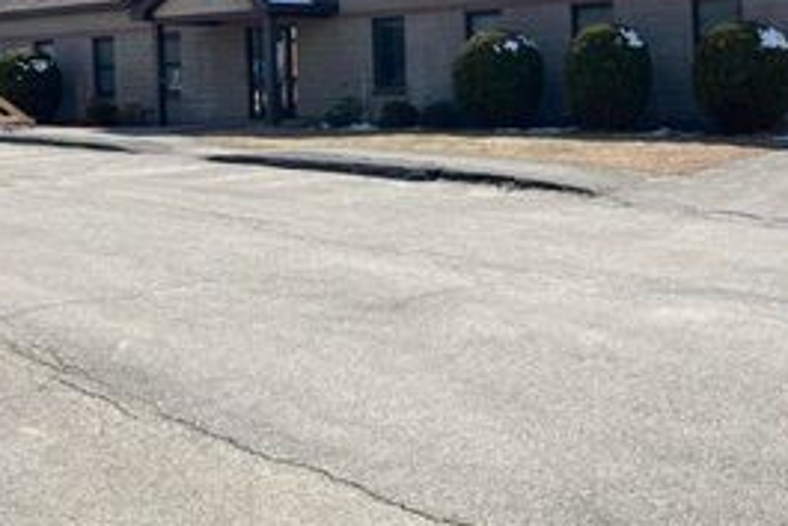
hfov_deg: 38.5
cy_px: 49
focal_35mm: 51
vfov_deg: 25.7
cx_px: 520
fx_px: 1117
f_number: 1.5
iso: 50
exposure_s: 1/3704
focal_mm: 5.7
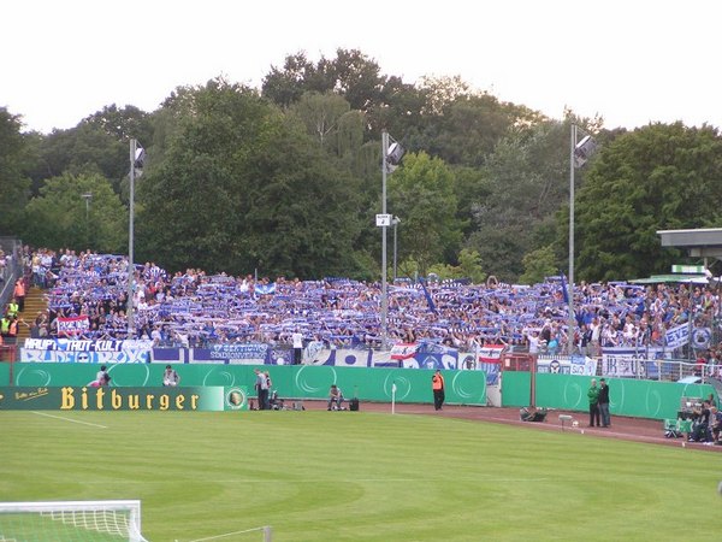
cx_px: 361
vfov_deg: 8.6
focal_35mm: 172
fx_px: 3587
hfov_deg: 11.5
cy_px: 271
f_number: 3.5
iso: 125
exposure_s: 1/200
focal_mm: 26.3
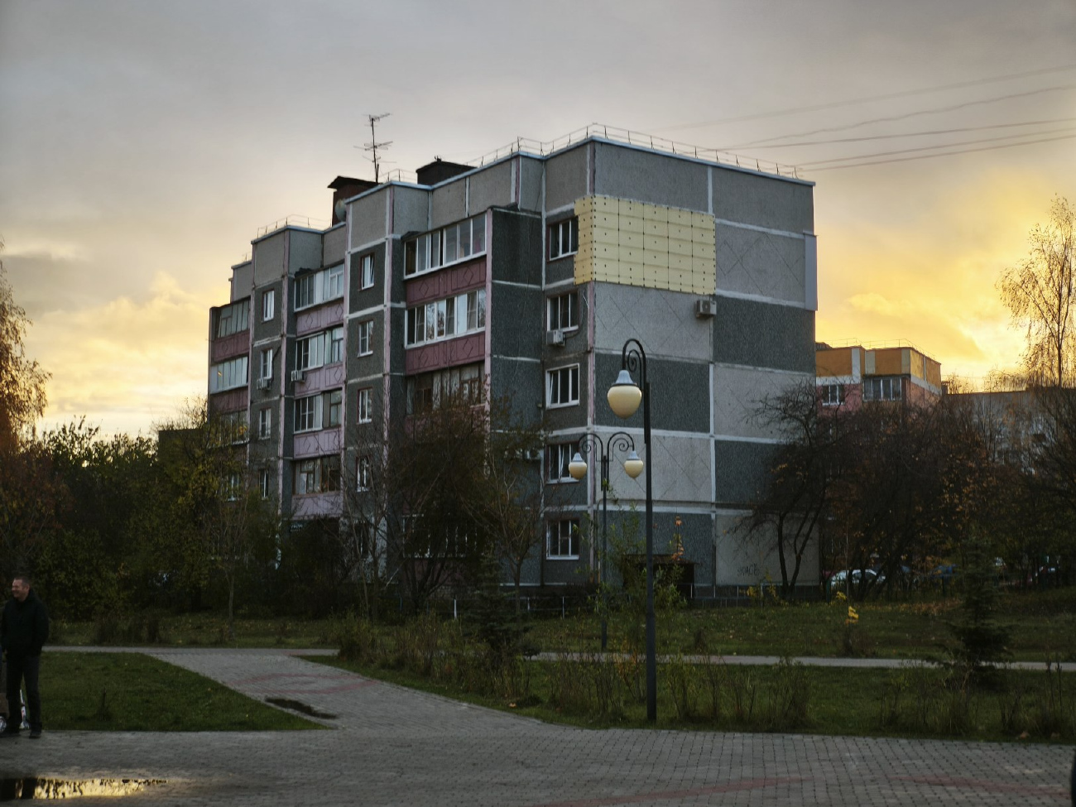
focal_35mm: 50
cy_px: 404
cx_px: 538
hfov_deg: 38.2
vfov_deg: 29.1
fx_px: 1554
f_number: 1.9
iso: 64
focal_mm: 7.1
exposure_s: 1/100
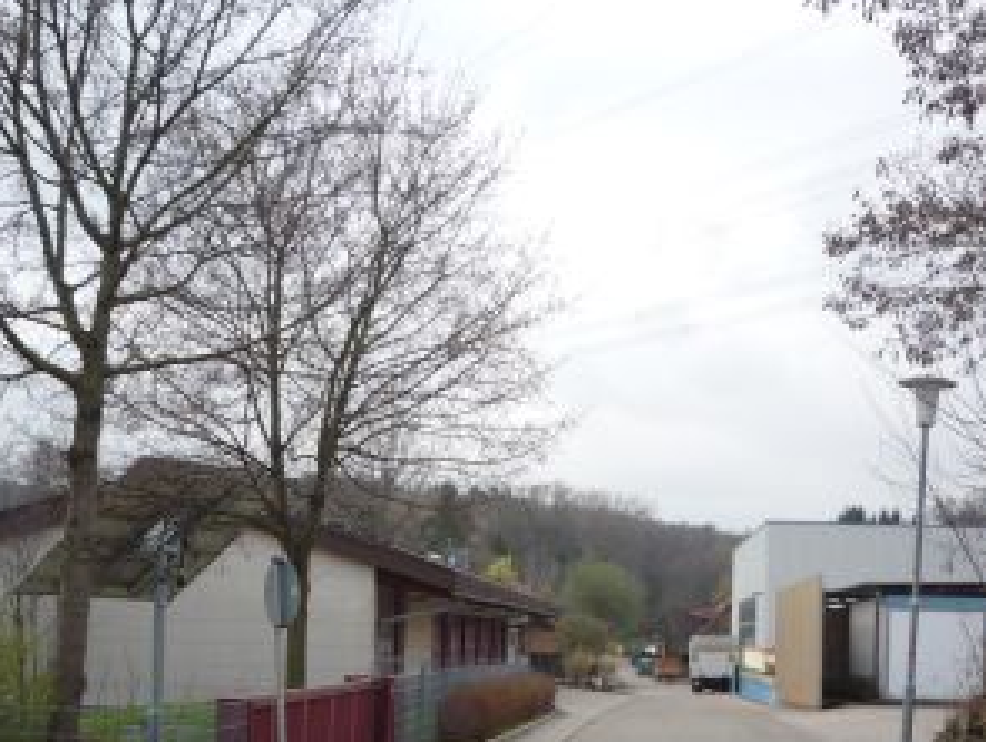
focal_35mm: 52
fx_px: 1483
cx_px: 501
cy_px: 578
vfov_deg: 27.6
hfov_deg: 36.8
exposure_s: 1/320
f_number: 4
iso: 100
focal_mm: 5.2
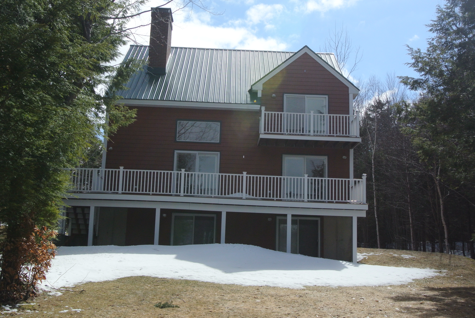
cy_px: 159
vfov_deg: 30.6
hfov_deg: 44.5
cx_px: 238
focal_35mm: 44
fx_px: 581
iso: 400
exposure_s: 1/1250
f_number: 9
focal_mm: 16.3
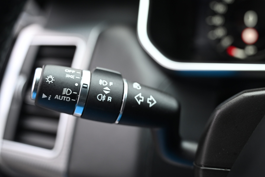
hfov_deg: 42.7
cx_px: 138
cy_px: 86
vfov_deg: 29.2
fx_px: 339
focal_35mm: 46
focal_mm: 44
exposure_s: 1/125
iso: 1400
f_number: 4
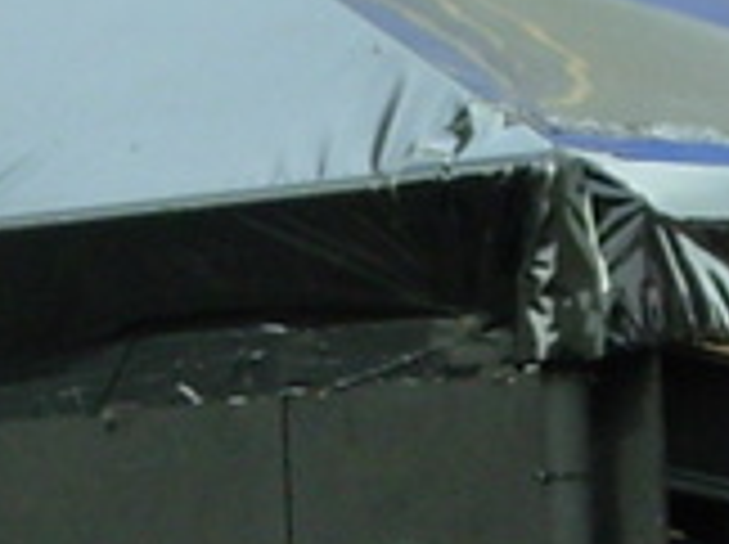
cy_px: 1007
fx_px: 12785
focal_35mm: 608
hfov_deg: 3.3
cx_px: 418
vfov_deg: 2.4
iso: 50
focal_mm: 13.5
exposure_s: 1/287
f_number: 3.7
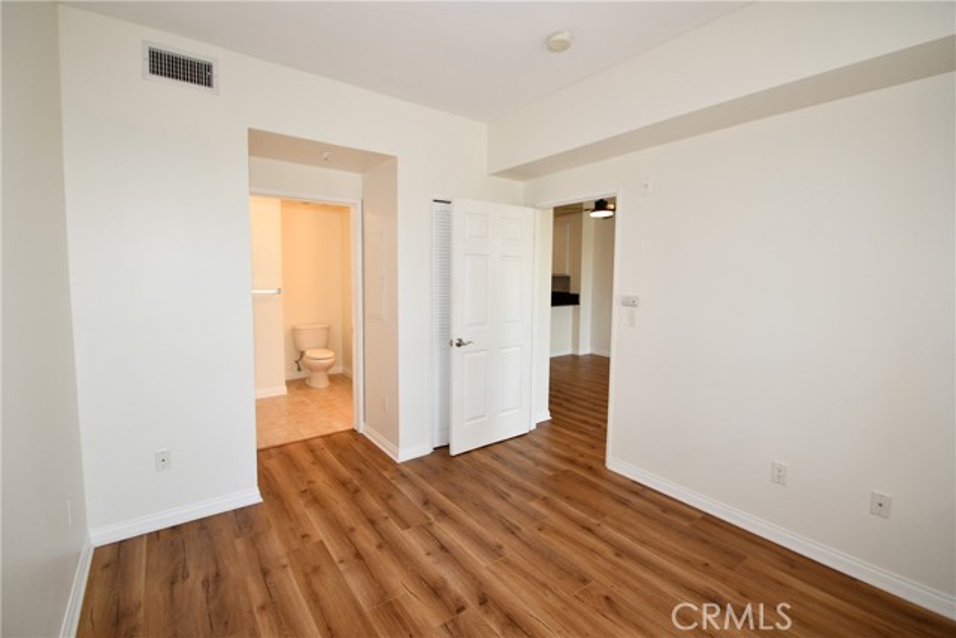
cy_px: 319
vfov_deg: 77.4
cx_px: 478
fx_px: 398
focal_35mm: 15
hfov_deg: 100.4
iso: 200
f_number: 5
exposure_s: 1/100
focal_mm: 10
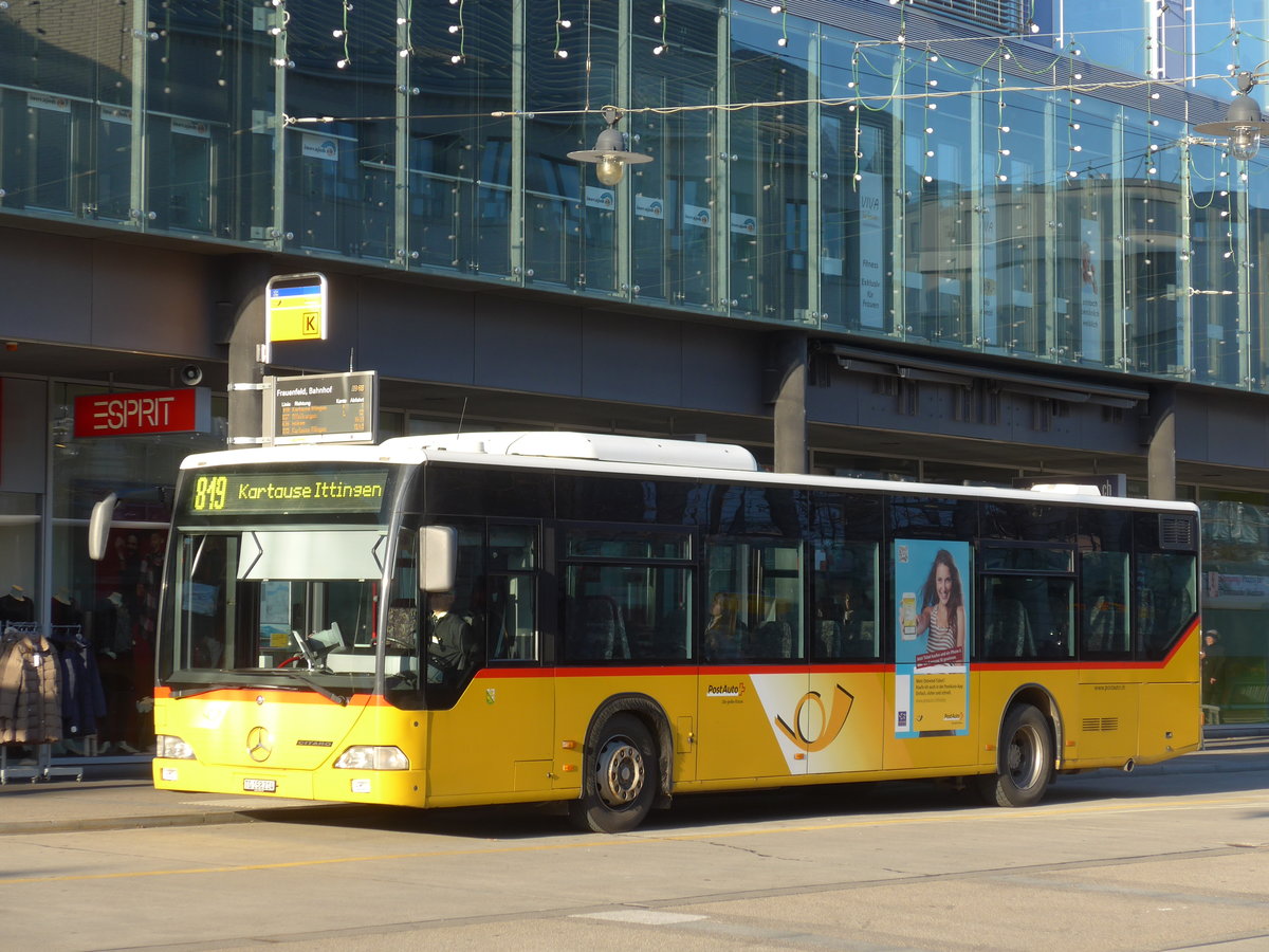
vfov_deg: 16.4
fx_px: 3299
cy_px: 476
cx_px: 634
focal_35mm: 90
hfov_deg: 21.8
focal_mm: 18
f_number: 4.6
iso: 80
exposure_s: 1/160
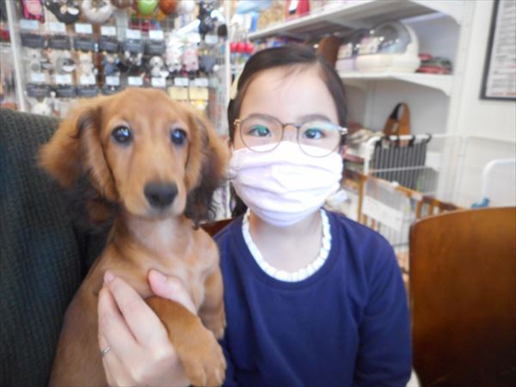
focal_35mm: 25
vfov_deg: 54.9
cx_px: 258
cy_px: 194
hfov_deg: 69.4
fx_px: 373
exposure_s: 1/30
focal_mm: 4.5
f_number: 3.7
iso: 320
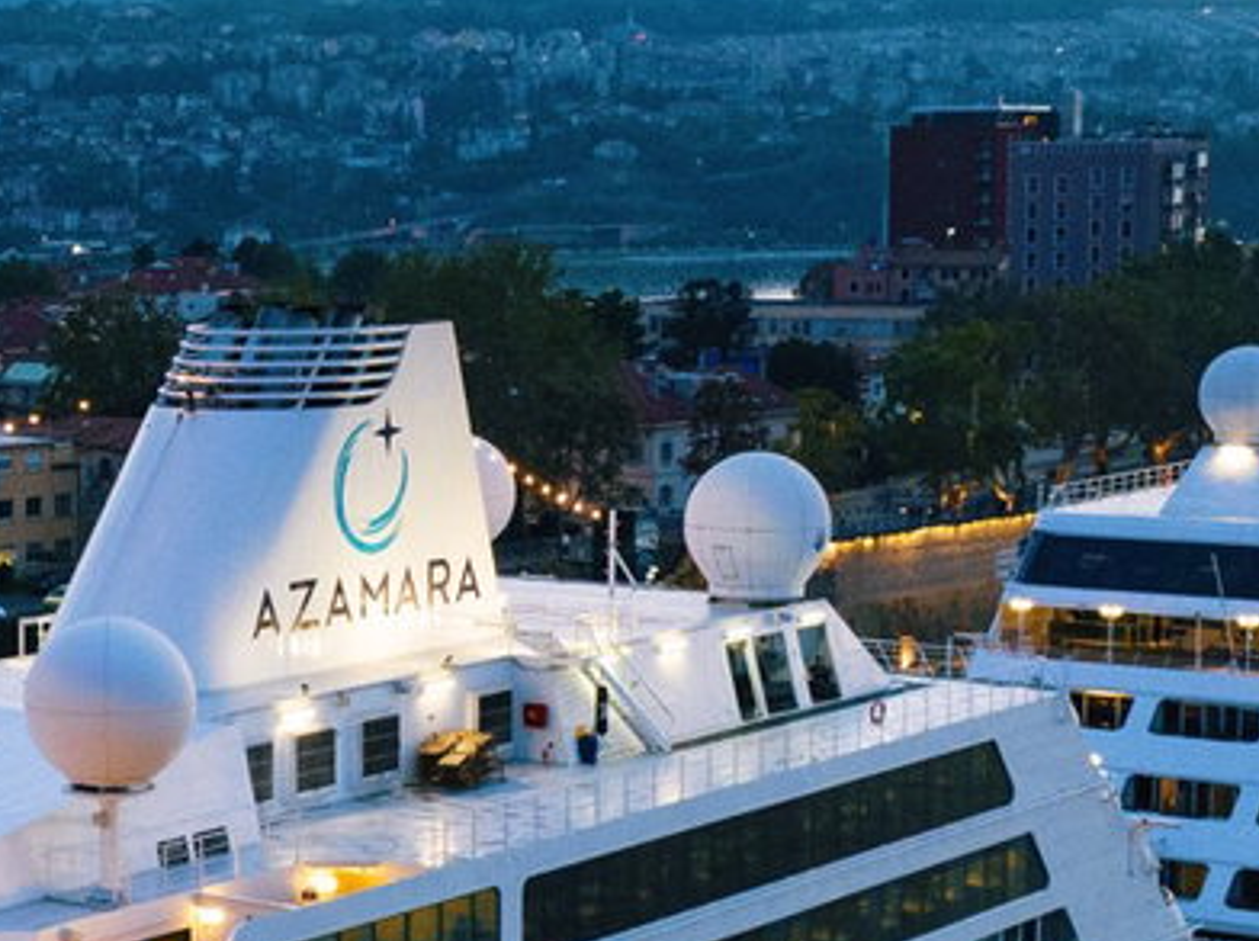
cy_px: 626
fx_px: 3560
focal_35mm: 98
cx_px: 29
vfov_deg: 15.0
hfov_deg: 19.5
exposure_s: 1/60
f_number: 2.8
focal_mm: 12.29
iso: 800
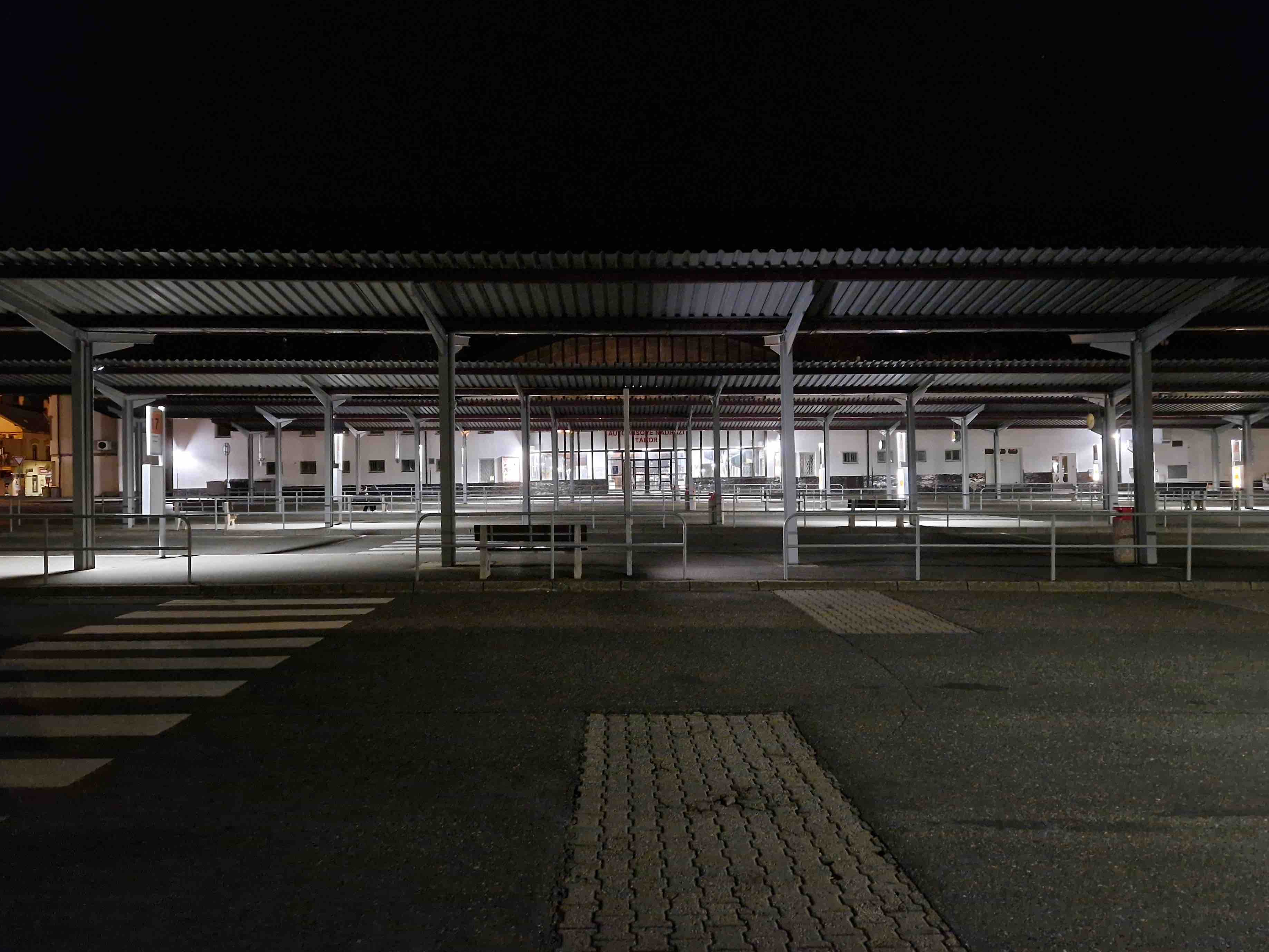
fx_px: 916
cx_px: 646
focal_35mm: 25
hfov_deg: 69.4
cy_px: 466
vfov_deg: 54.9
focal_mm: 5.4
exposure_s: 1/25
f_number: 1.8
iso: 1250
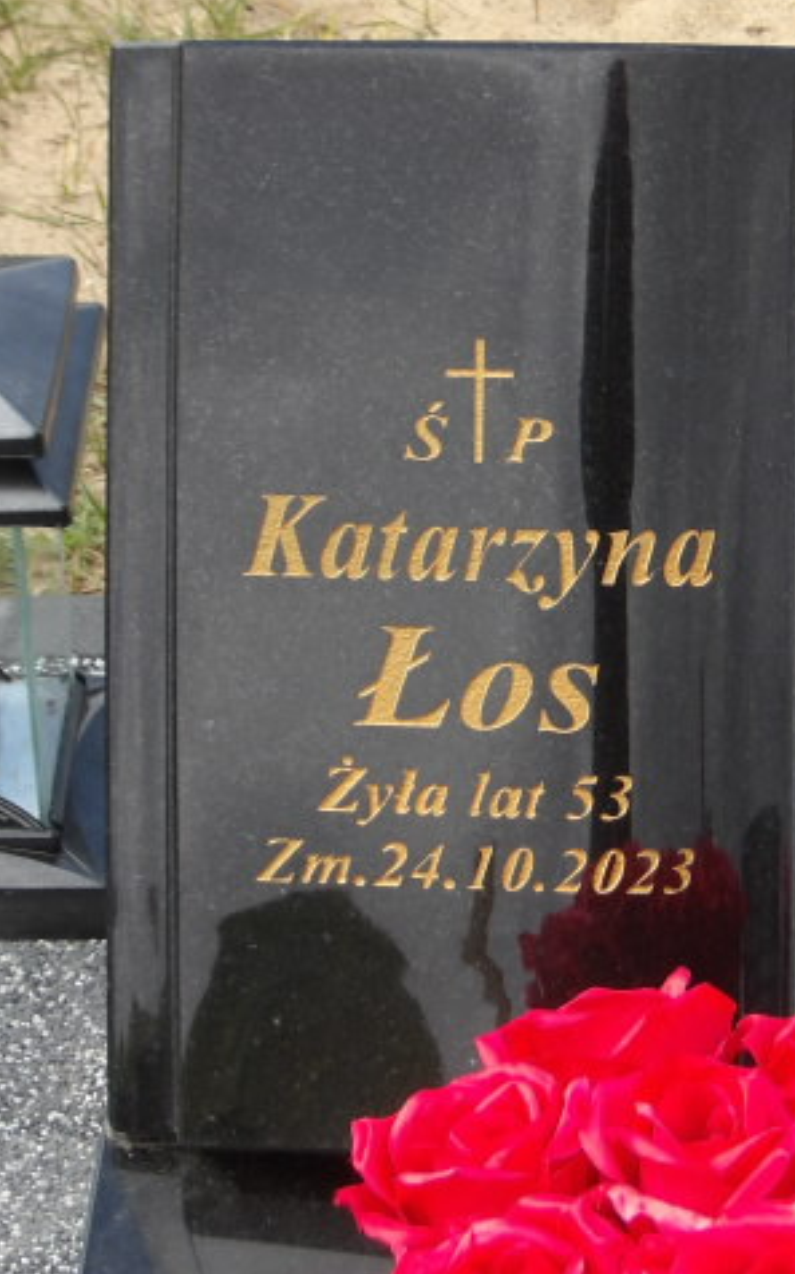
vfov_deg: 13.6
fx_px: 5345
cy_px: 634
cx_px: 792
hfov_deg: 8.5
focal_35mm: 154
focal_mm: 19.6
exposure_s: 1/146
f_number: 6.6
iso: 100
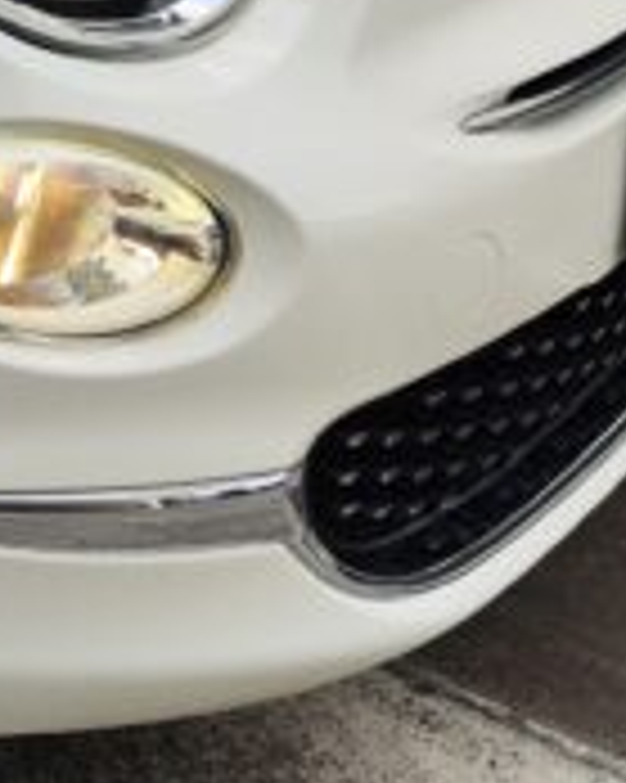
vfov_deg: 17.0
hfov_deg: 13.5
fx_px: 2387
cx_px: -491
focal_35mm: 103
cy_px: -374
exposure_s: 1/334
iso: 50
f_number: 1.69
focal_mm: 7.01
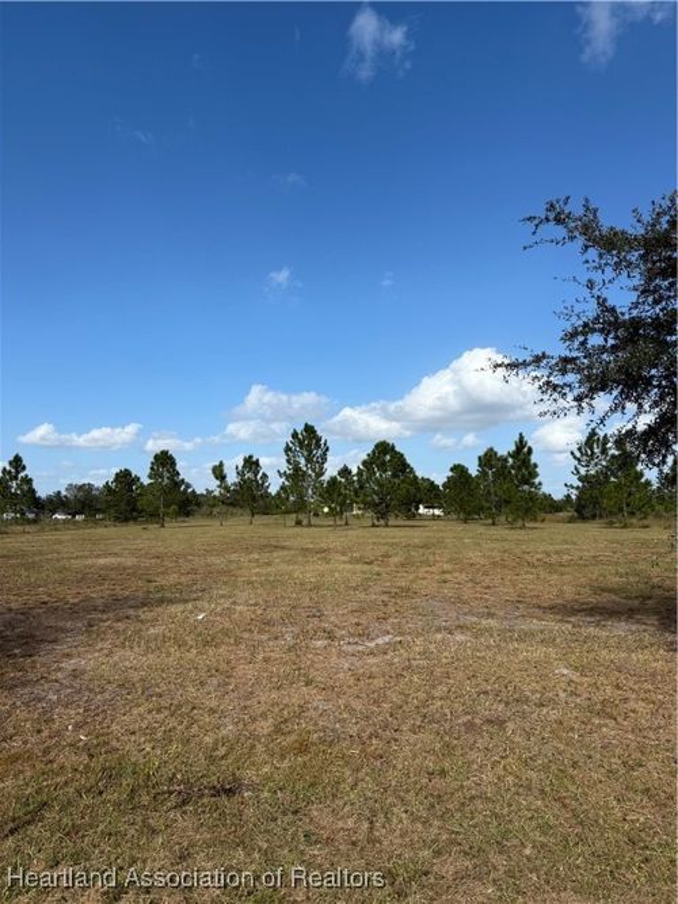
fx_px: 627
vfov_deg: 71.6
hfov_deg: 56.8
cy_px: 452
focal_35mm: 24
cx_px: 339
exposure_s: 1/5319
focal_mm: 6.76
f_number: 1.78
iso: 80
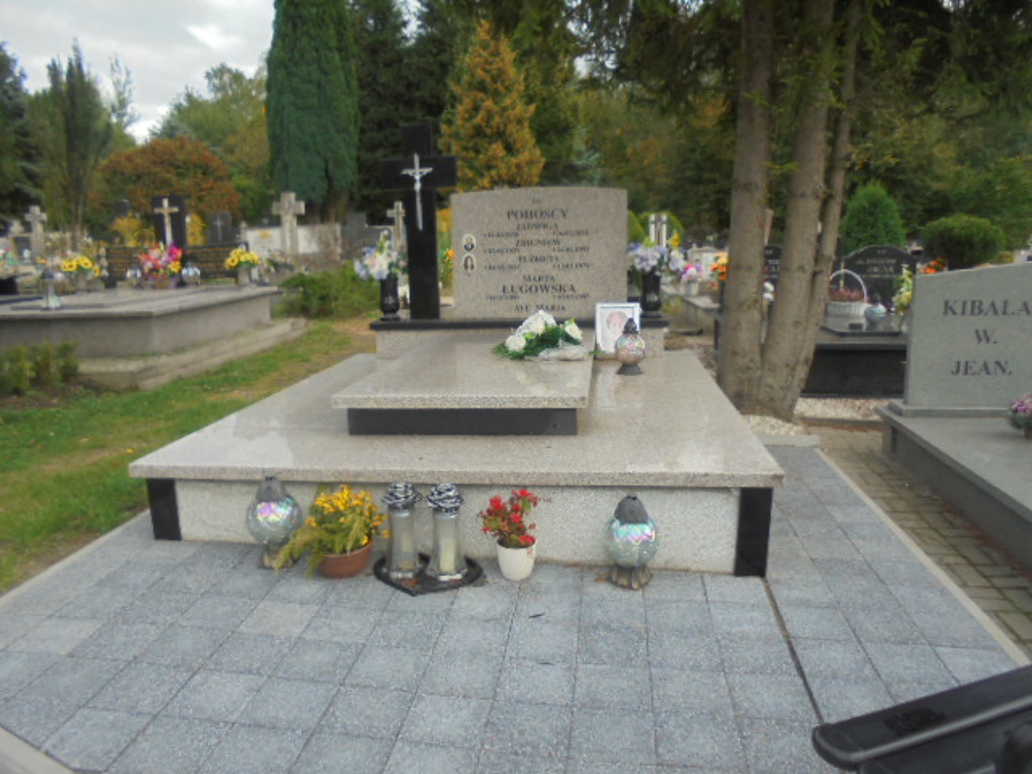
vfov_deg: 53.1
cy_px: 387
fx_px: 775
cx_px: 516
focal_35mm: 26
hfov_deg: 67.3
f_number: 3.5
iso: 100
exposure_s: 1/200
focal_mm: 4.6
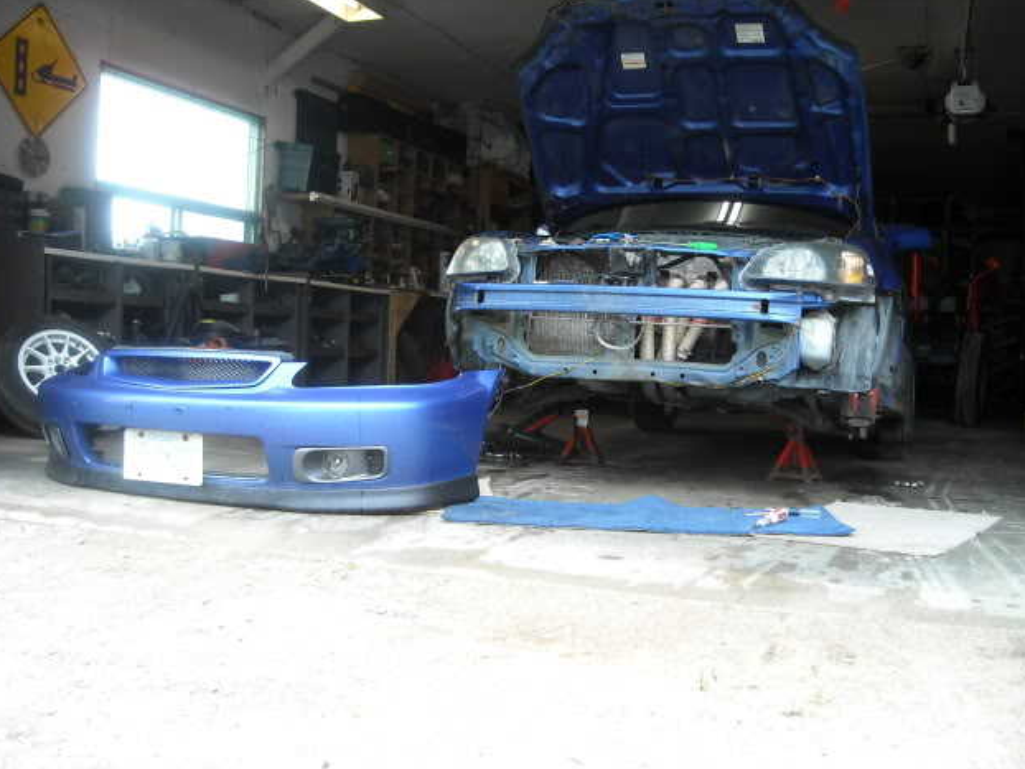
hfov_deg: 51.3
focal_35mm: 36
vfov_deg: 39.7
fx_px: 1066
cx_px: 506
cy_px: 389
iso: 175
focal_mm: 5.7
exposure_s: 1/60
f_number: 2.8
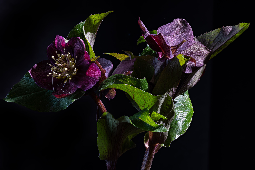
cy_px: 85
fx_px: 744
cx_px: 128
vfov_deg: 13.0
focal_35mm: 105
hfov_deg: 19.5
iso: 100
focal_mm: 105
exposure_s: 1
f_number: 14
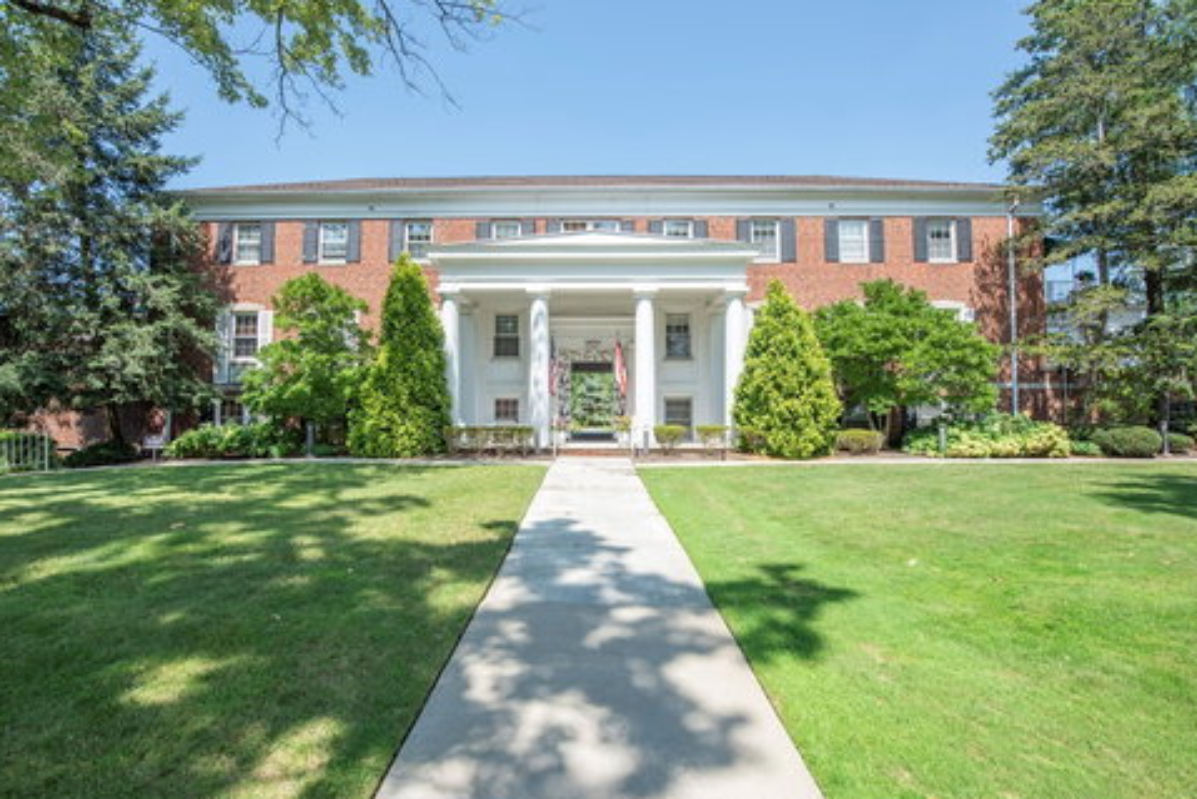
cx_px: 586
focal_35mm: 15
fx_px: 499
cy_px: 403
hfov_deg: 100.4
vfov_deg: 77.4
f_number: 8
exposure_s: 1/400
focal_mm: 14
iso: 400
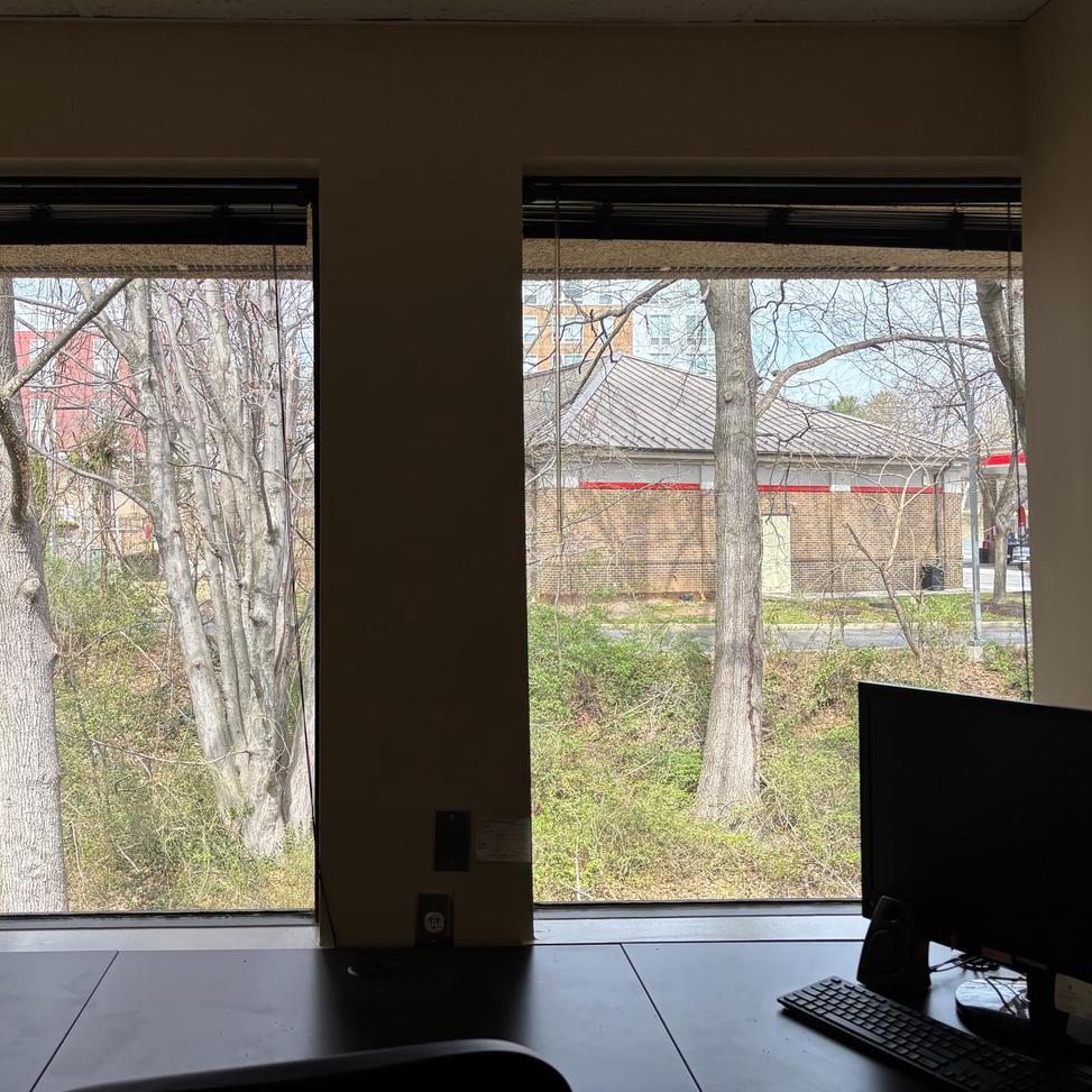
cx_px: 430
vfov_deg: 48.4
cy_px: 494
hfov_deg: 48.1
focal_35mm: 34
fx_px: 1213
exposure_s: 1/370
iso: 50
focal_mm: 5.96
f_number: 1.6
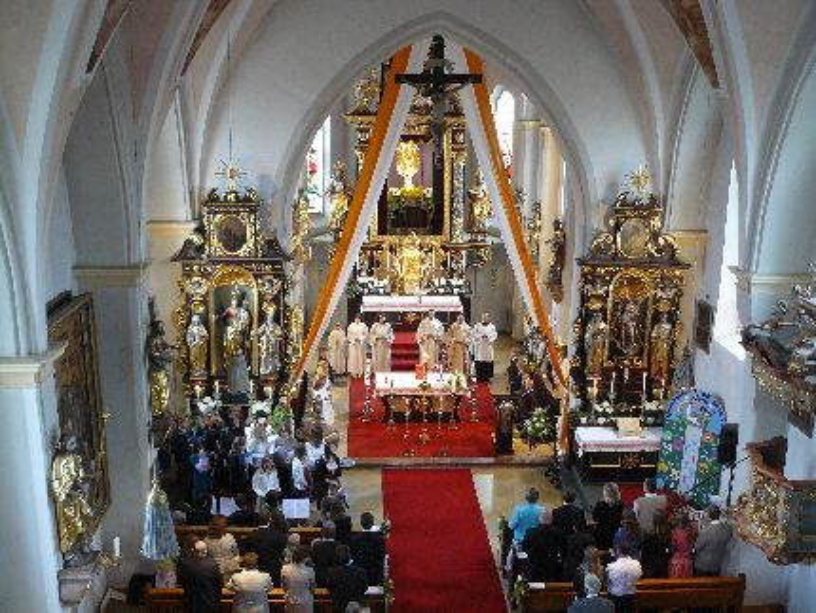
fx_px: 849
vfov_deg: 39.7
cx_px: 408
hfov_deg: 51.3
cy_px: 306
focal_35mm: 36
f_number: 2.8
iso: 200
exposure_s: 1/10
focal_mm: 6
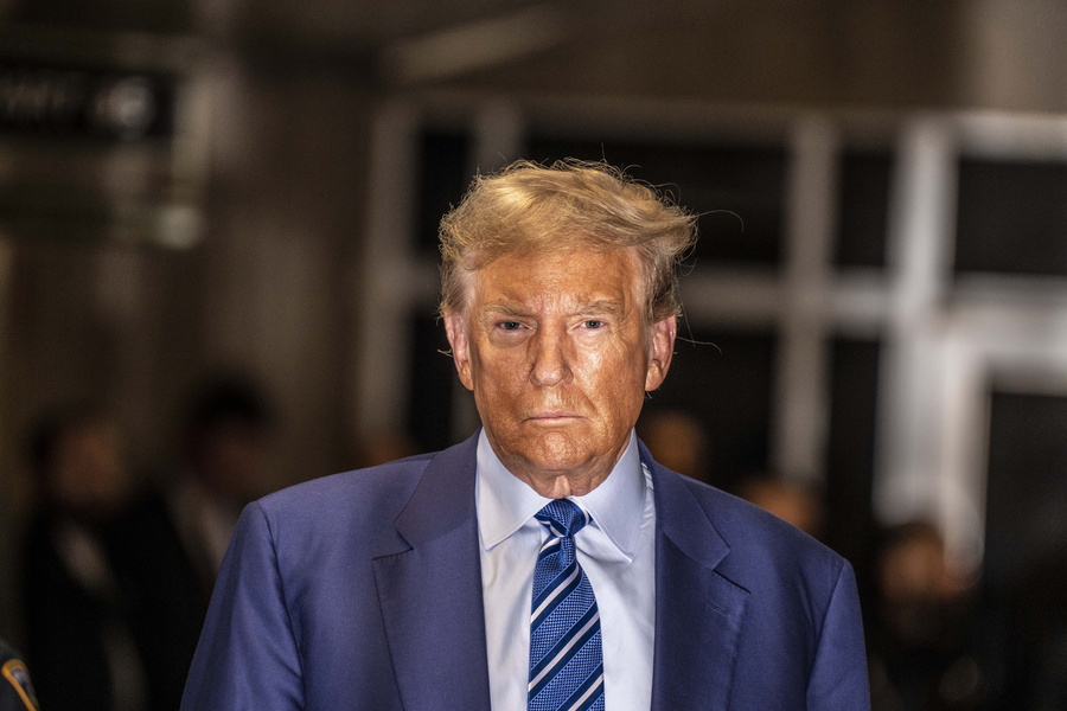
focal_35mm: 400
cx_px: 534
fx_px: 11855
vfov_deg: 3.4
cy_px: 356
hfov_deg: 5.2
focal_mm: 400
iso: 1000
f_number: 5.6
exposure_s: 1/125
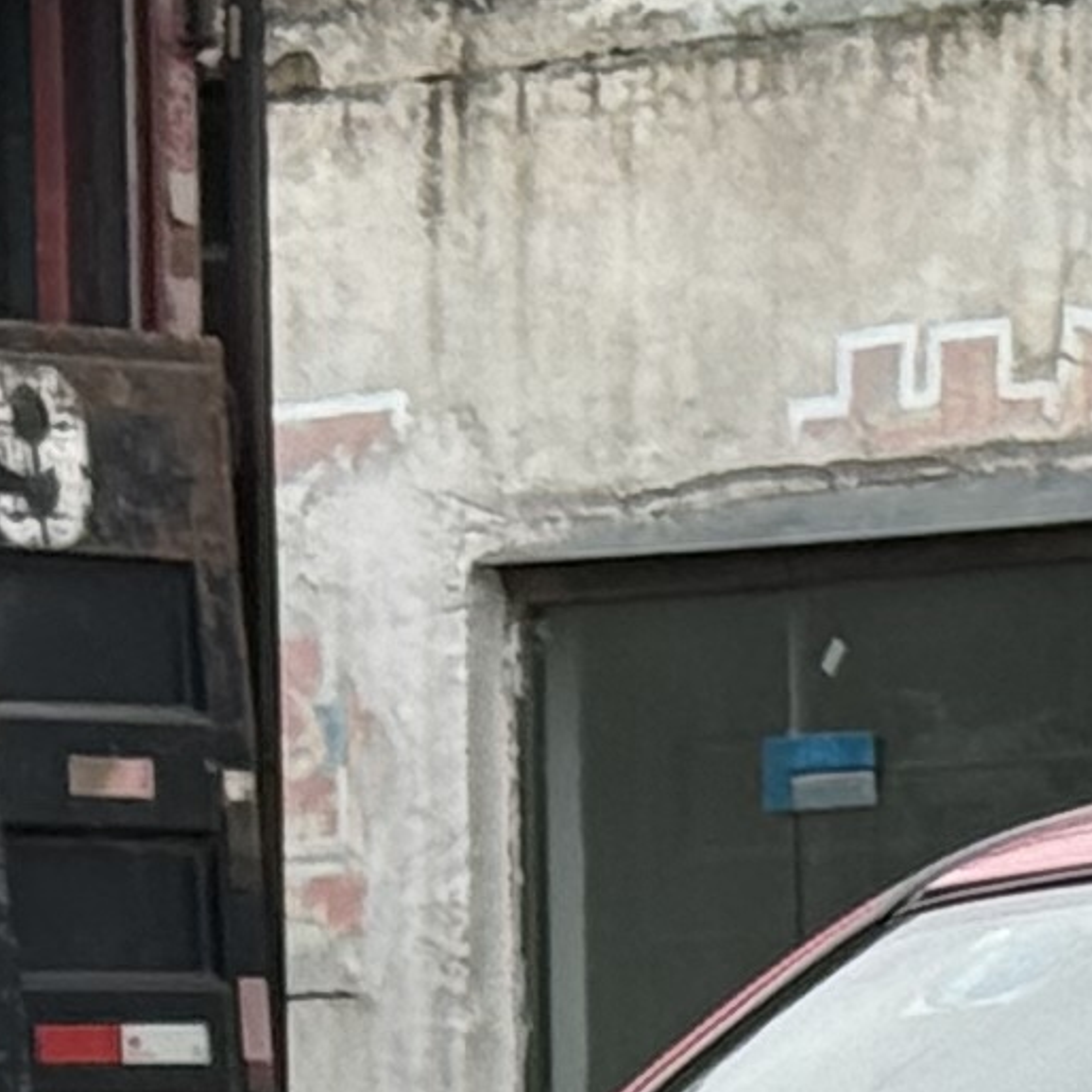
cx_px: 1621
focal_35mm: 333
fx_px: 11885
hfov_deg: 5.2
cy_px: 2477
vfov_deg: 5.1
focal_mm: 6.76
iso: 100
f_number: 1.78
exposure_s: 1/802
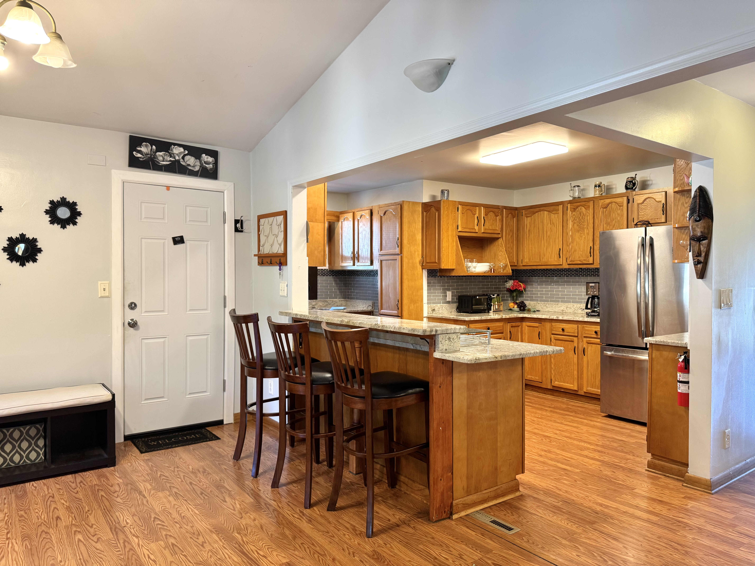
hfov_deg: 71.6
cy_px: 283
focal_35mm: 24
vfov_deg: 56.8
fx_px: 523
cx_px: 378
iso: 160
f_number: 1.78
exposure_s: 1/60
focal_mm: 6.76
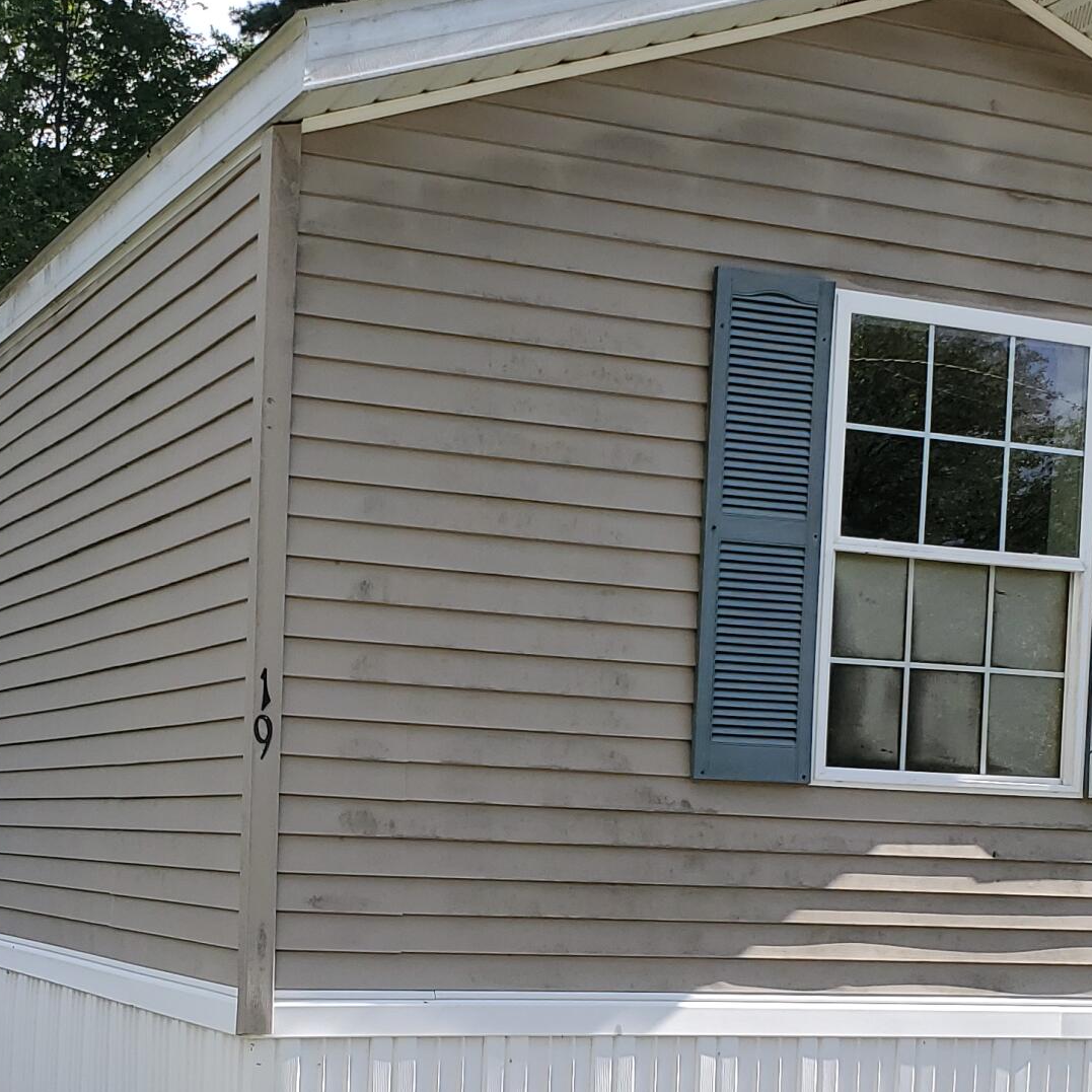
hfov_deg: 26.9
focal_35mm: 64
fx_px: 2284
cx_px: 467
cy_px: 972
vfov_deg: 26.1
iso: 50
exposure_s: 1/777
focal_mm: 4.3
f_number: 2.4
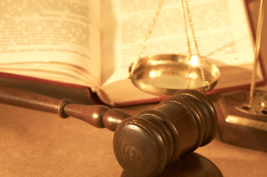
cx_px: 134
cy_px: 88
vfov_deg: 14.0
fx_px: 722
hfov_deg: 21.0
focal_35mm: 98
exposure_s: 1
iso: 200
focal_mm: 65
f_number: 8
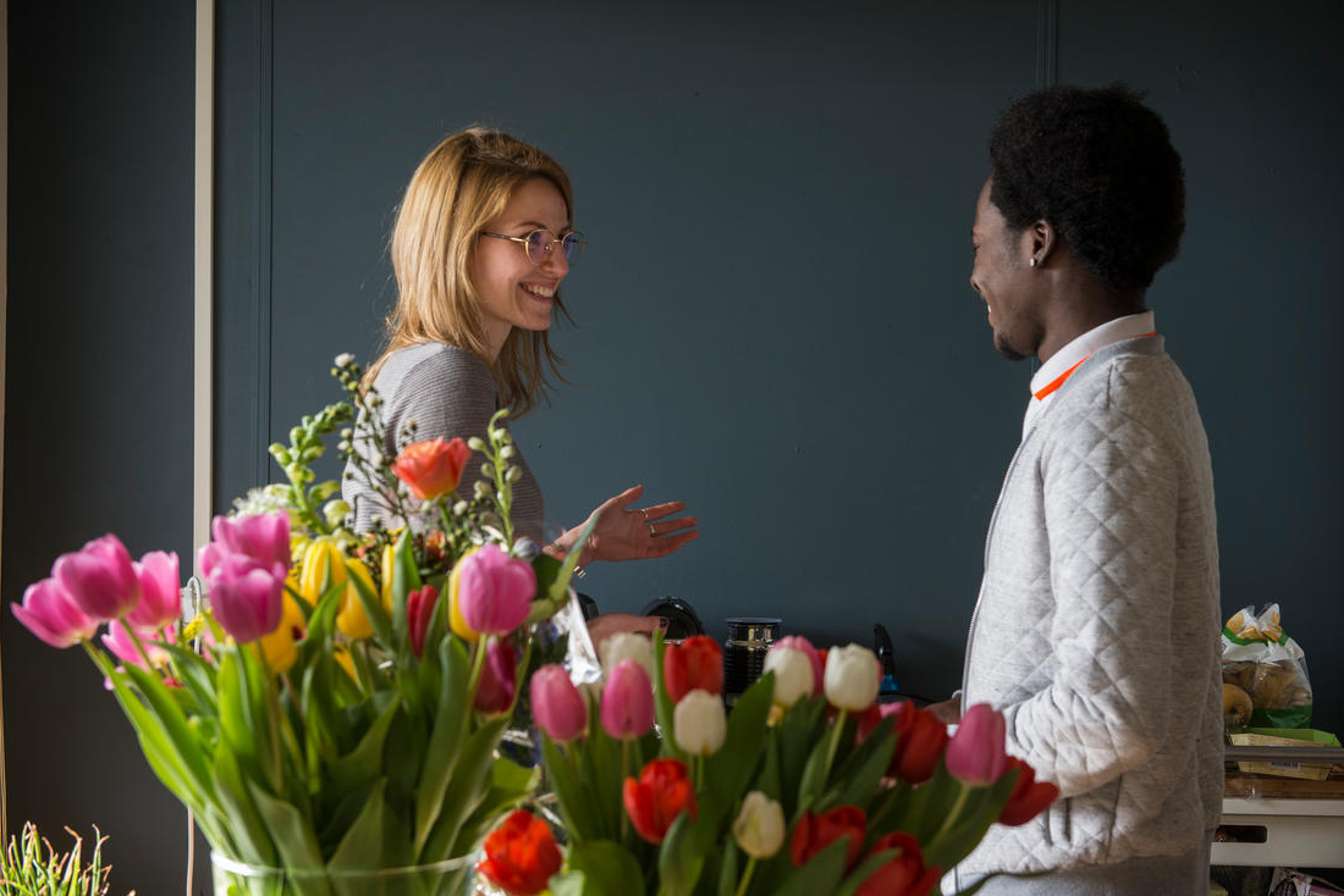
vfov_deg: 22.6
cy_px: 440
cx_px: 727
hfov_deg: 33.4
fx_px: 2240
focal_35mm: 60
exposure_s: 1/125
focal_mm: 55
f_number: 5.6
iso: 500
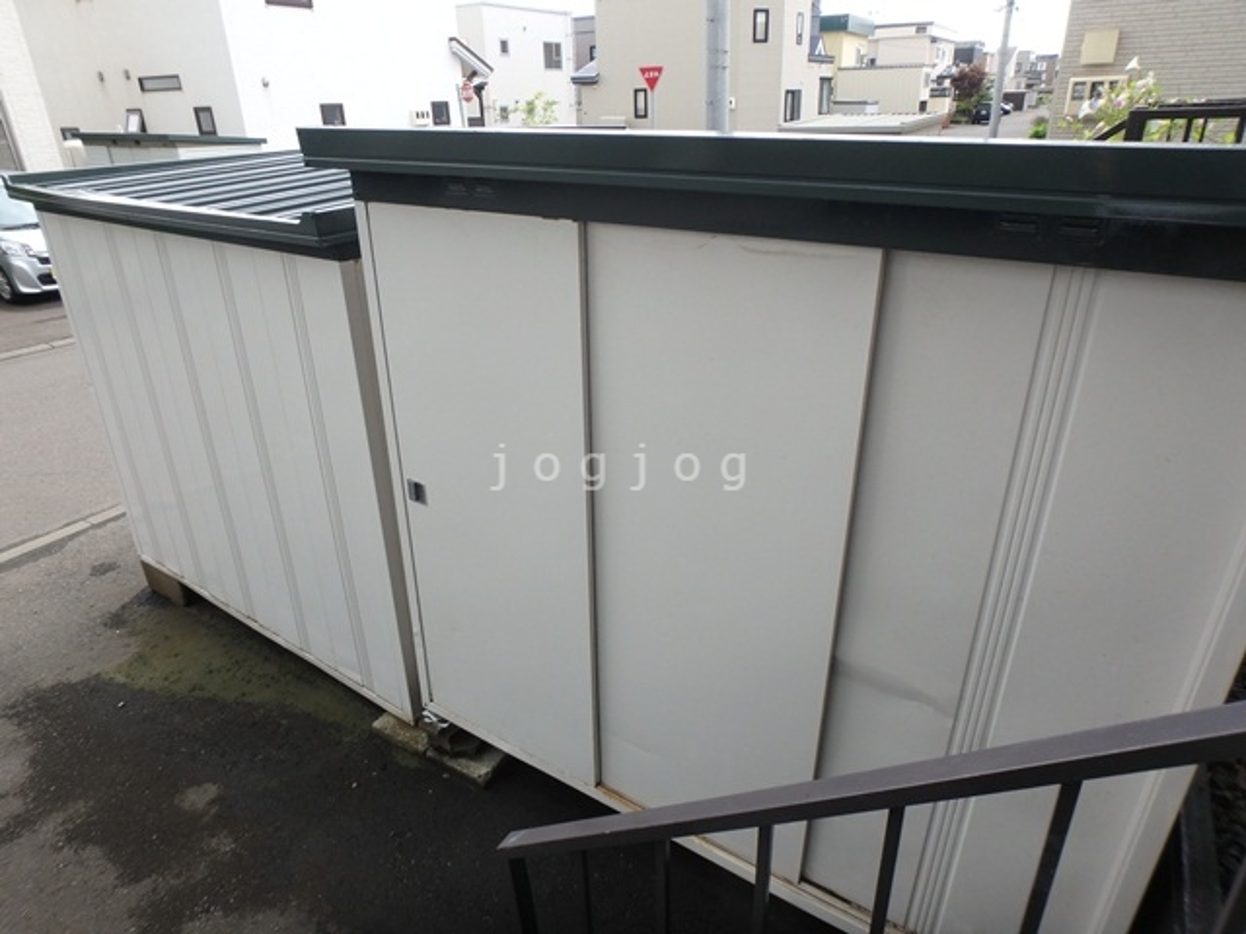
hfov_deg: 79.0
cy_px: 467
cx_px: 623
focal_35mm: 21
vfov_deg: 63.4
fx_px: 756
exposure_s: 1/100
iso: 125
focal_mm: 3.7
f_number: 3.5
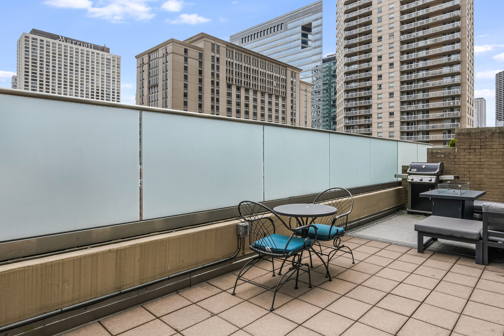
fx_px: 280
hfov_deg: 82.5
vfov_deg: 61.9
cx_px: 313
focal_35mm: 20
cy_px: 157
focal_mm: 11
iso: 320
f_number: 11
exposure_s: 1/1600
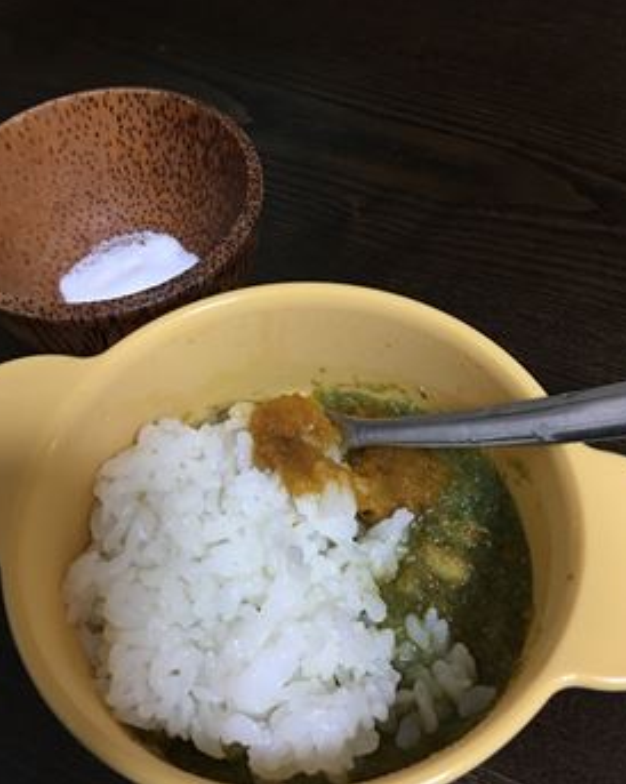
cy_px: 439
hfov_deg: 44.5
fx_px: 765
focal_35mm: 33
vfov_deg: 54.1
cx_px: 306
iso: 64
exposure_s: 1/15
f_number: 2.2
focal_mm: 4.15
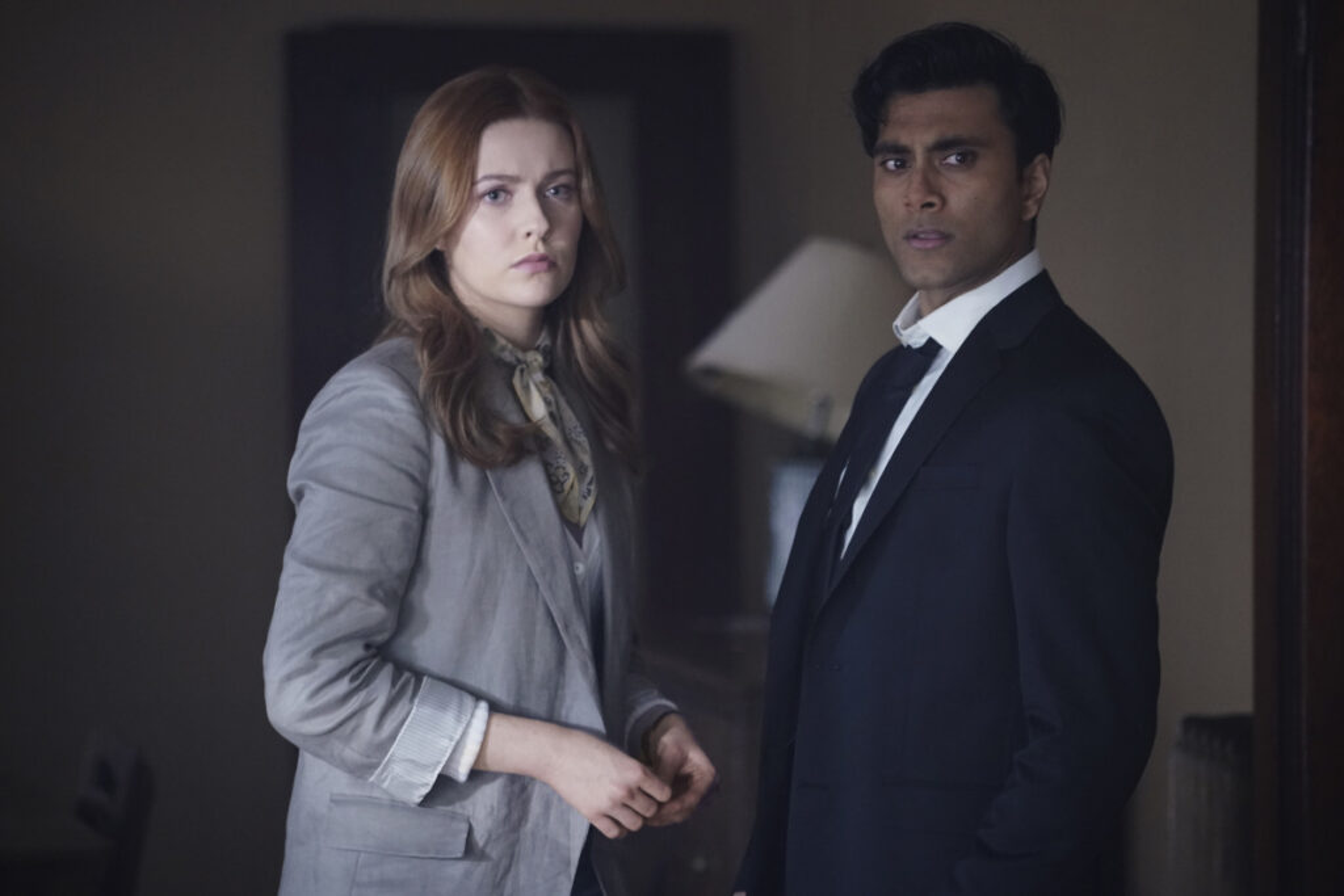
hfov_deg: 13.3
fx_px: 5750
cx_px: 672
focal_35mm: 154
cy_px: 448
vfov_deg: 8.9
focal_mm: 154
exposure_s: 1/40
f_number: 4
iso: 5000
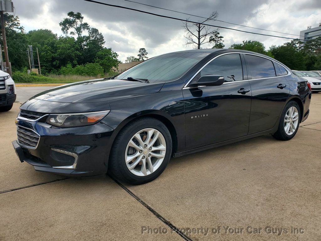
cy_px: 120
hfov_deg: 67.3
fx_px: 241
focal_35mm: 26
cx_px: 160
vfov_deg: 53.1
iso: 50
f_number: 2.4
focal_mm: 4.3
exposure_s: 1/1142
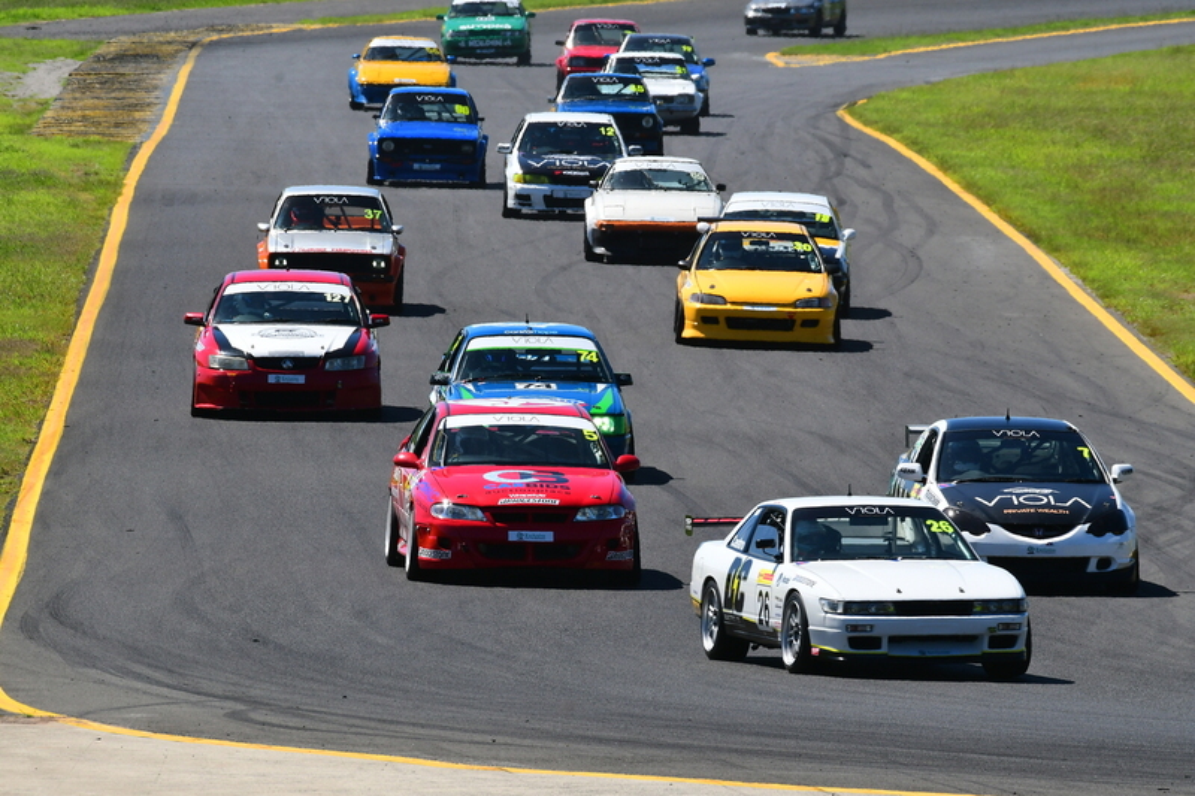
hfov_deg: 3.5
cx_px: 598
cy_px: 398
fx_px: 19413
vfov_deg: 2.3
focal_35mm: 585
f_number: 13
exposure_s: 1/640
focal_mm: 390
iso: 500
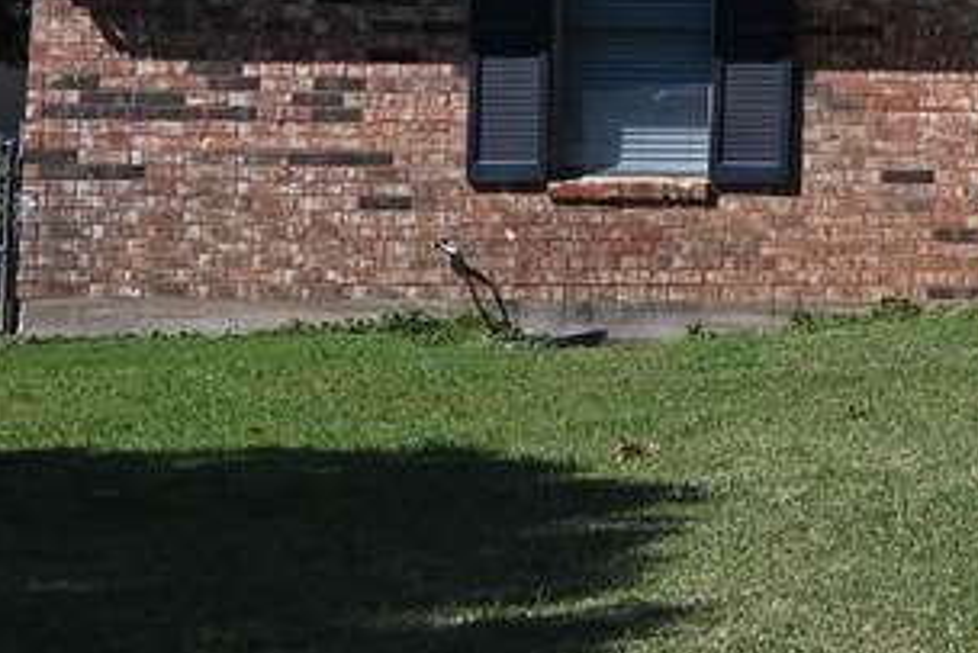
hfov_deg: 16.9
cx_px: 1740
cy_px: -58
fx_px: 2745
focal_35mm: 101
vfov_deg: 13.3
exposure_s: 1/400
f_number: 8
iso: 100
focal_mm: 24
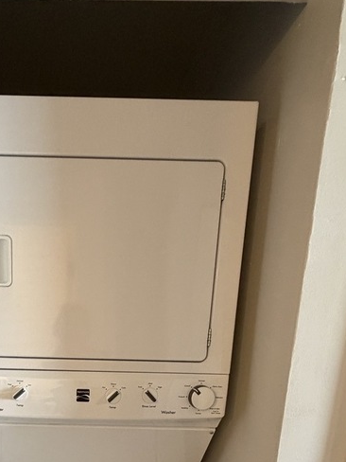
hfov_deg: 43.5
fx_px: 413
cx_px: 75
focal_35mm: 31
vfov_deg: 51.1
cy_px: 422
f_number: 2.2
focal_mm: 2.22
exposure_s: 1/60
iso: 400
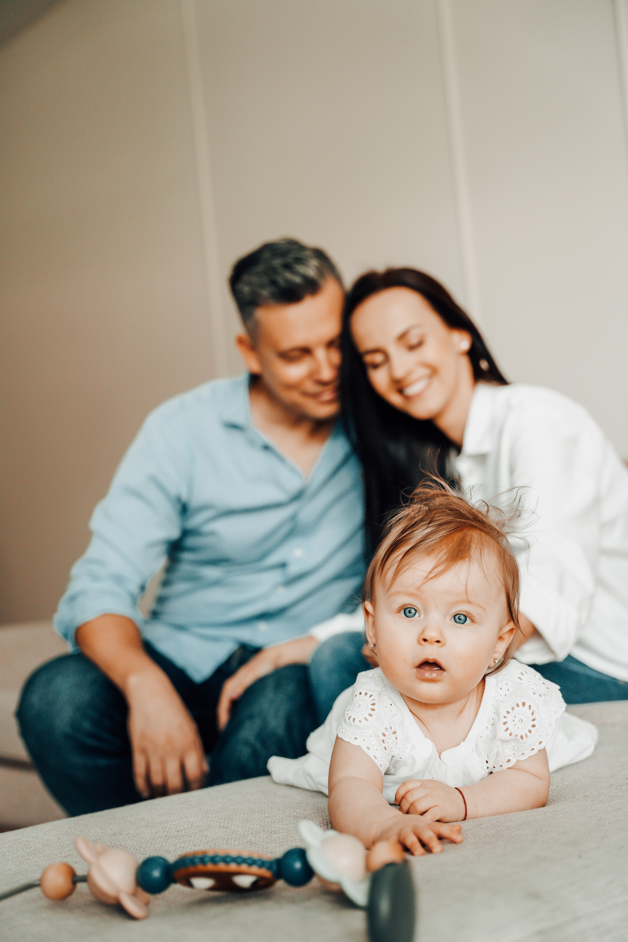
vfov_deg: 39.7
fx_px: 1305
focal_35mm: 50
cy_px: 471
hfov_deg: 27.1
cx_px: 314
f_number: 2.8
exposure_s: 1/160
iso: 1250
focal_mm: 49.9
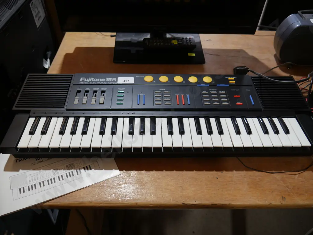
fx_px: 253
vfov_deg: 49.8
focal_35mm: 28
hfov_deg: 63.4
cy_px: 118
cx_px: 156
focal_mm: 14
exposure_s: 1/100
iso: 200
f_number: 3.5
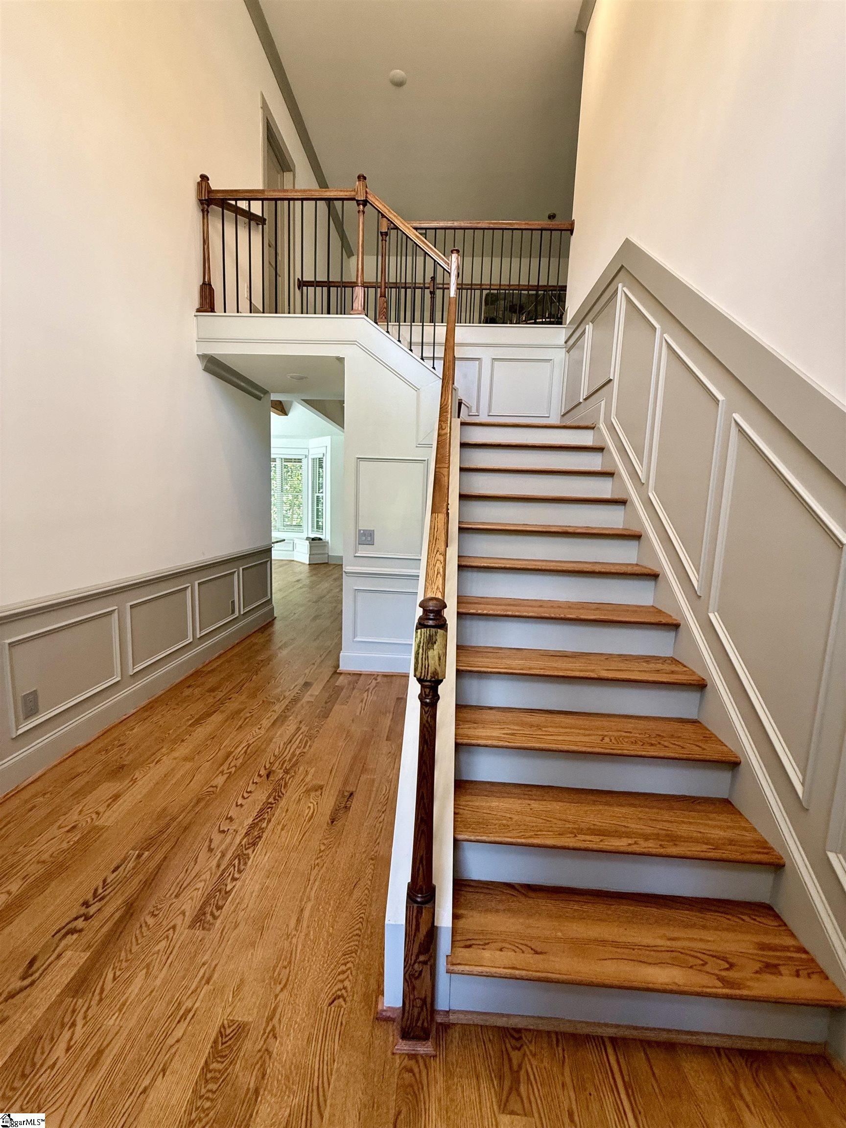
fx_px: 456
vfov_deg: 102.1
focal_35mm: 14
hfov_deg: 85.7
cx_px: 423
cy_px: 564
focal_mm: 2.22
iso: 160
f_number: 2.2
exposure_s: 1/60
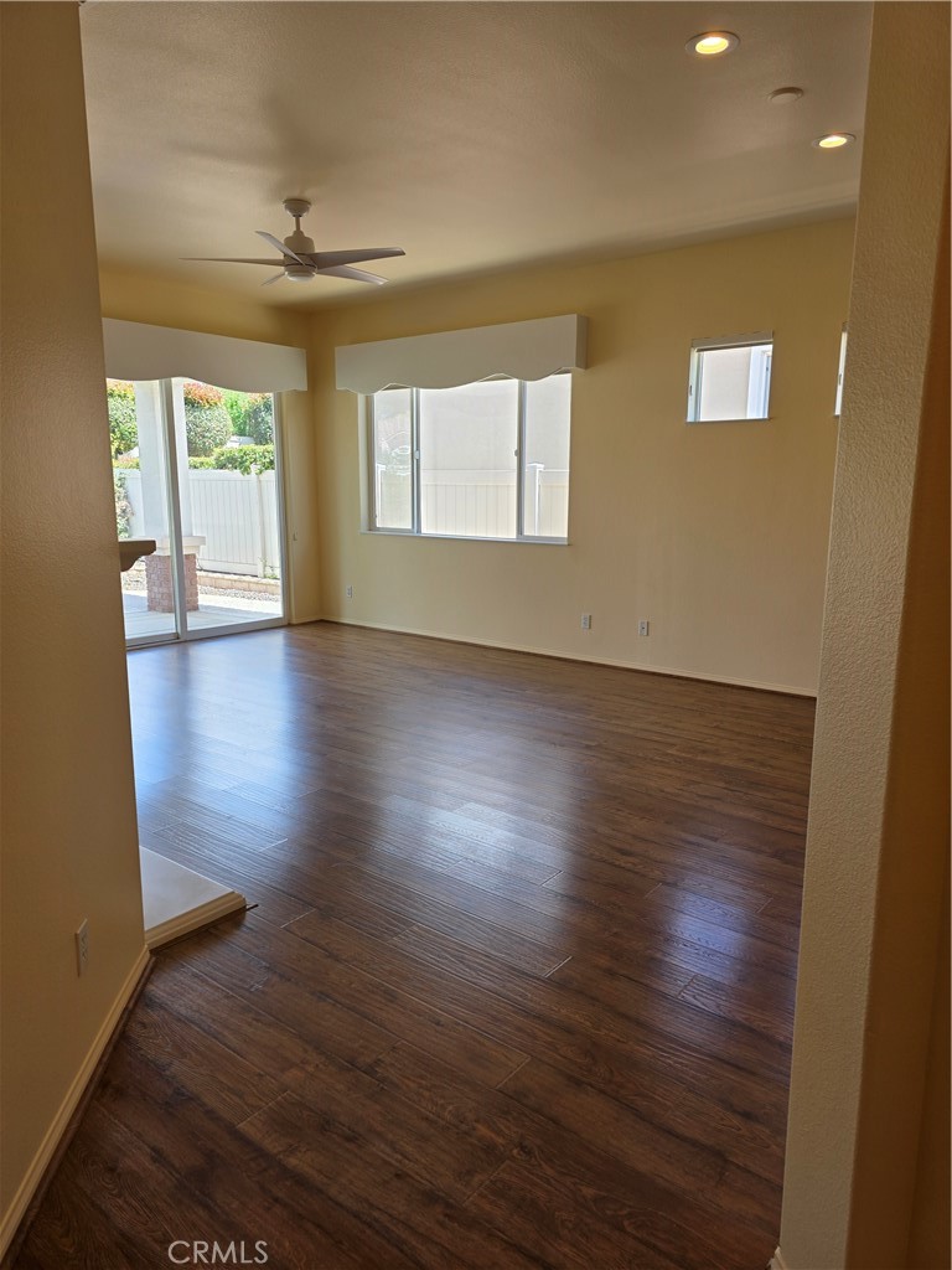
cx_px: 476
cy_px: 635
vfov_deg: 73.9
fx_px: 843
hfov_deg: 58.9
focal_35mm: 23
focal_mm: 6.3
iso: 20
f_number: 1.7
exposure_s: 1/120
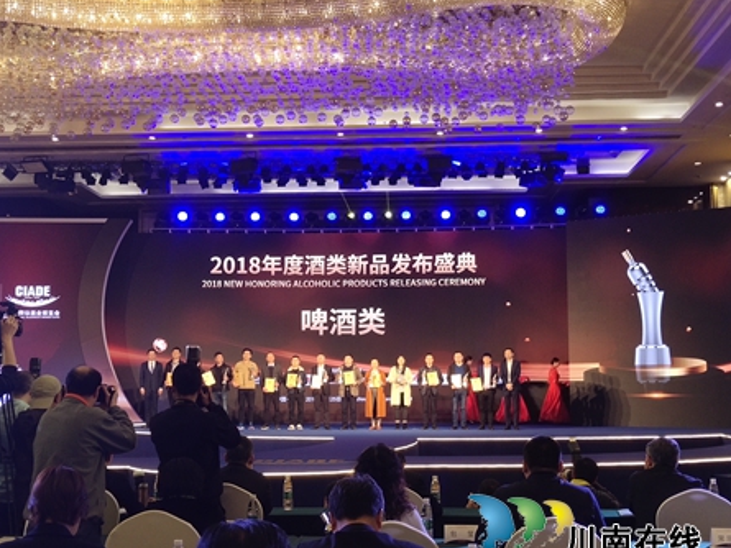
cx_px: 350
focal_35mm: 55
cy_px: 285
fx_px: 1162
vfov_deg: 26.6
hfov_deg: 34.9
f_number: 1.8
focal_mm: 4.27
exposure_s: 1/100
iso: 202
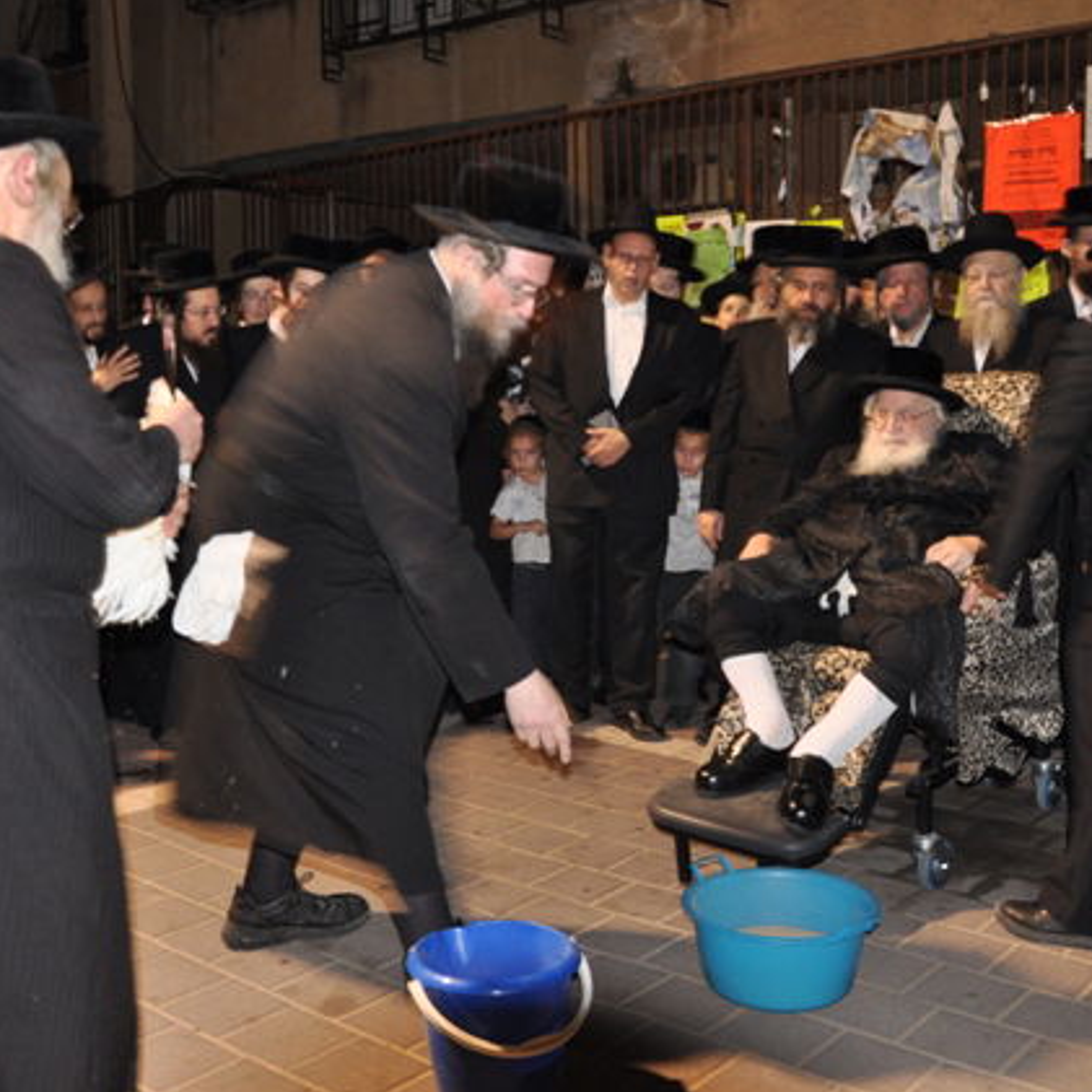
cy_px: 549
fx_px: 1451
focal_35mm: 41
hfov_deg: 41.3
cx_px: 552
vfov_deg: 41.3
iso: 640
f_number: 5.6
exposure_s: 1/13
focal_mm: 21
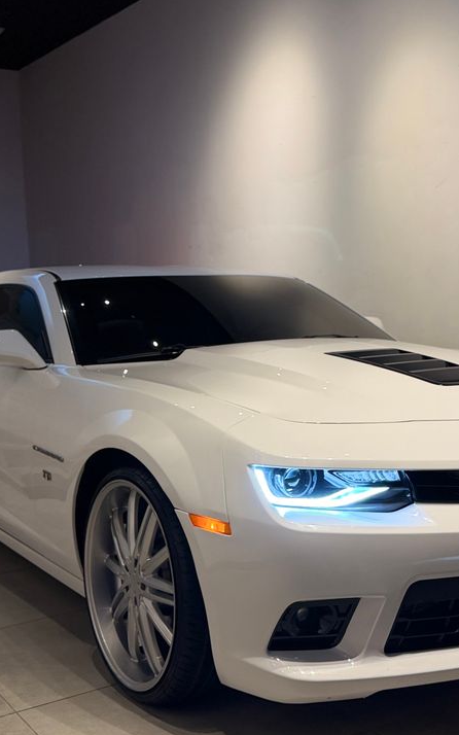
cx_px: 305
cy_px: 368
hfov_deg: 36.9
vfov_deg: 56.7
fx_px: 681
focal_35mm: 34
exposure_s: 1/120
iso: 125
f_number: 1.78
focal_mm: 6.76
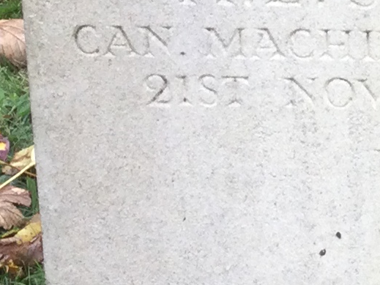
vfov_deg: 7.6
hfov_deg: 9.9
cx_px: 502
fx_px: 2140
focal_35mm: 195
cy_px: -11
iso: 25
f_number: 2.4
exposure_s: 1/100
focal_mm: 3.3
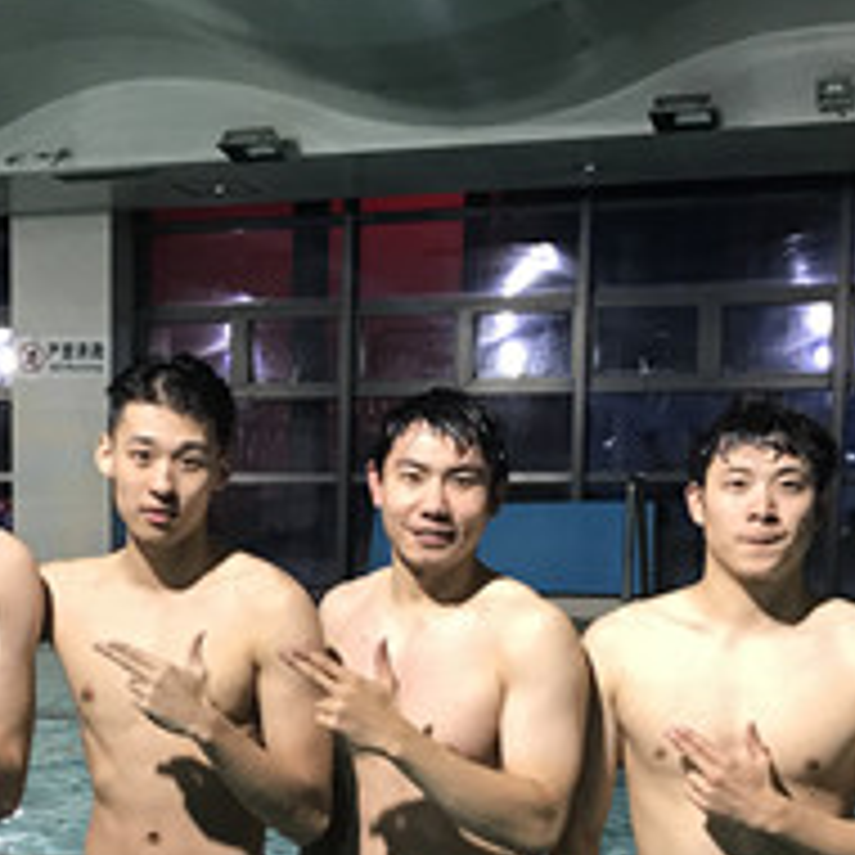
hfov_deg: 26.2
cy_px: 718
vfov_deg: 25.9
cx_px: 216
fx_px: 1816
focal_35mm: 65
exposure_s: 1/17
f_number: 1.8
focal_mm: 3.99
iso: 40
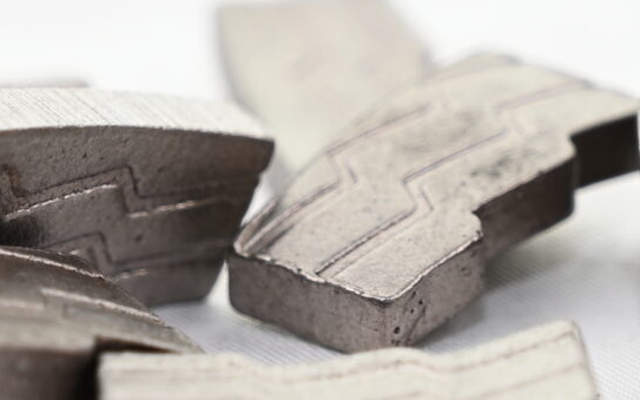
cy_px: 273
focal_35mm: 336
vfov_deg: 3.9
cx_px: 55
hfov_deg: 6.2
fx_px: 5859
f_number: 4.5
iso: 100
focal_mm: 70
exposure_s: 1/160
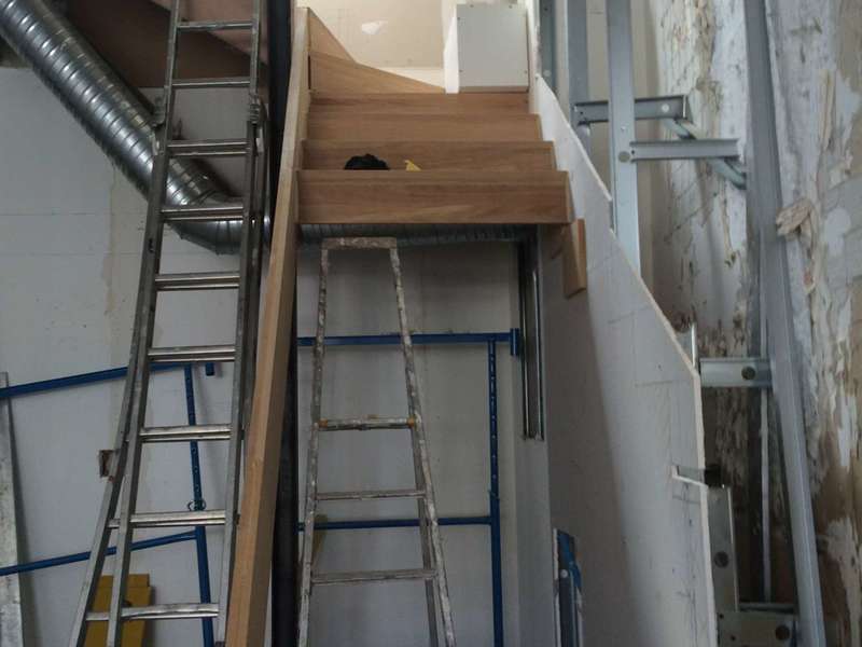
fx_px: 722
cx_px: 431
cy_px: 324
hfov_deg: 61.7
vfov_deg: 48.2
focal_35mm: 29
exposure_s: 1/50
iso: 40
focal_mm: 4.15
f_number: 2.2
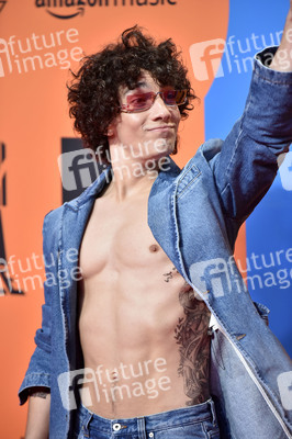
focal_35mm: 200
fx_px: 2437
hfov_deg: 6.9
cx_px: 146
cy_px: 220
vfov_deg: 10.3
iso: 2500
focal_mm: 200
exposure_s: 1/320
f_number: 3.5
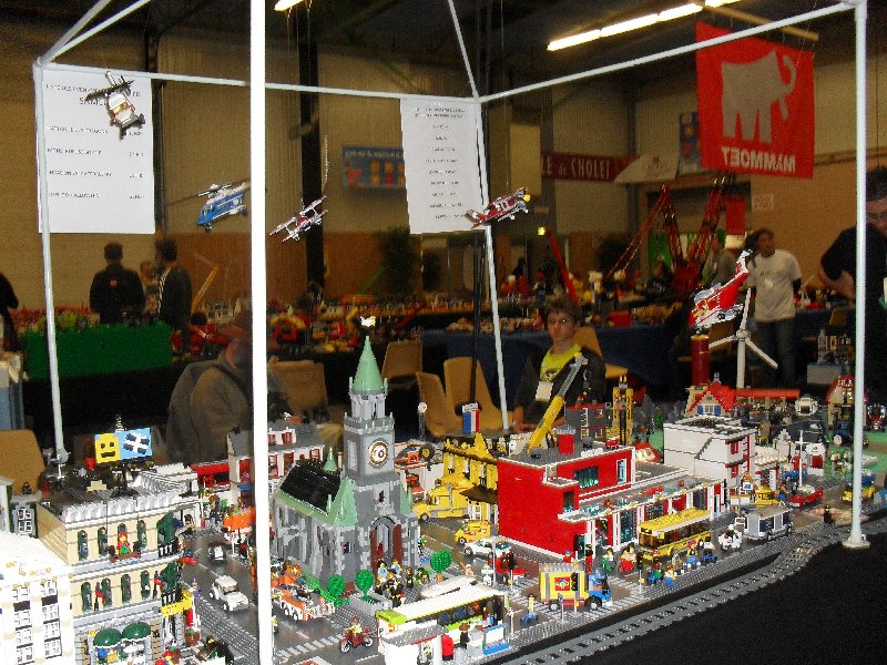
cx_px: 444
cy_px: 332
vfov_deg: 40.7
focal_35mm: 35
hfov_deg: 52.6
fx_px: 897
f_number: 3.2
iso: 200
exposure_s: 1/45
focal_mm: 6.3
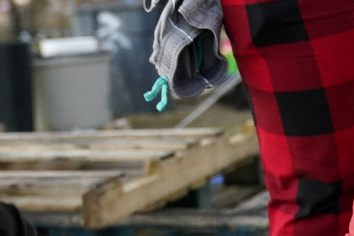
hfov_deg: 16.8
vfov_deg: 11.4
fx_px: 1180
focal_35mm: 120
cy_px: 181
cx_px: 334
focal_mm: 33
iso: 2000
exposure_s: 1/250
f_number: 2.8
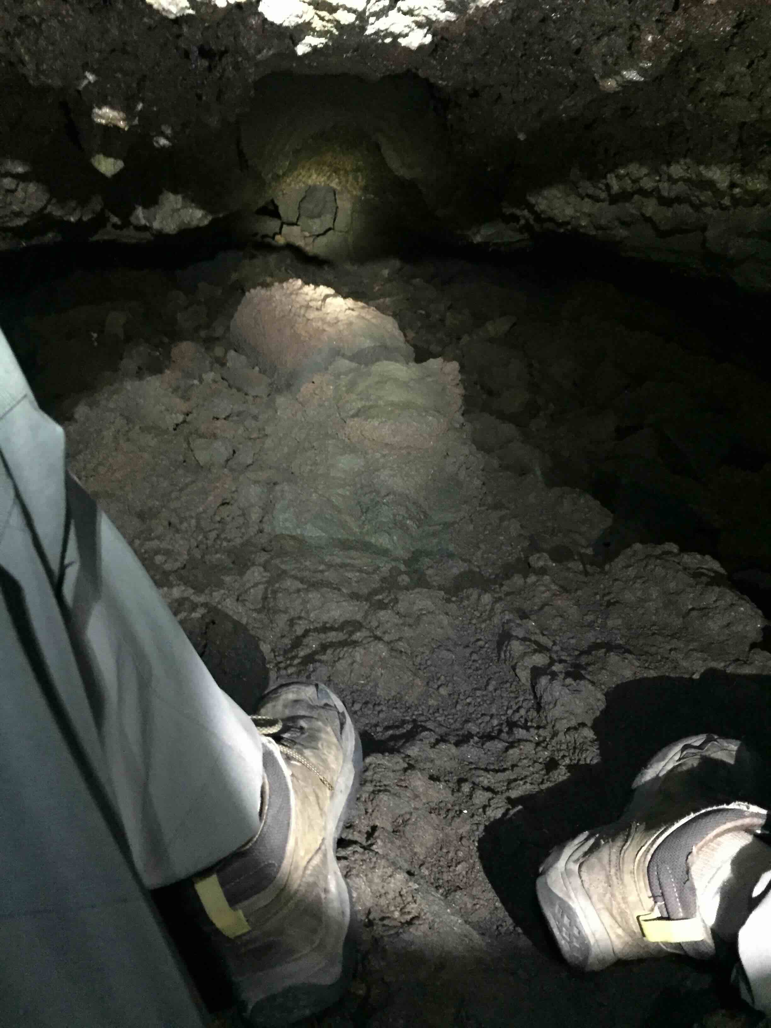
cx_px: 386
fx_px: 861
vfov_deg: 61.7
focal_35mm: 29
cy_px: 514
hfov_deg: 48.2
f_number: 2.2
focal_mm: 4.15
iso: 1000
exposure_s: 1/15
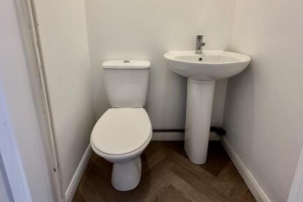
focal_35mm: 20
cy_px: 72
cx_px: 145
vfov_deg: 60.9
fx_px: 168
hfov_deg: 83.9
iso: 200
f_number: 2.2
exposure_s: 1/100
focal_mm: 2.22
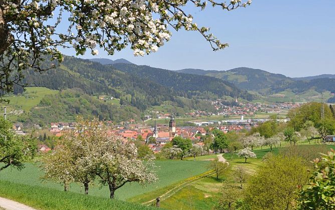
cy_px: 105
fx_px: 566
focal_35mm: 62
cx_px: 170
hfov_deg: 33.0
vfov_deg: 21.0
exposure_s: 1/320
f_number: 9
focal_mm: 40
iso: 200
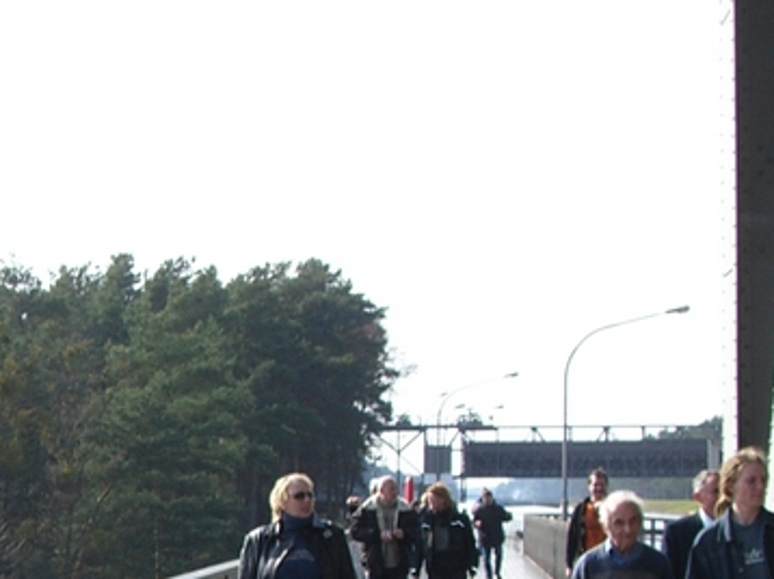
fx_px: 2748
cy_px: 629
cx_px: -35
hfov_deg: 15.7
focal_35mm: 123
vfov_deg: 11.9
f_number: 5.2
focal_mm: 9
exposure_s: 1/200
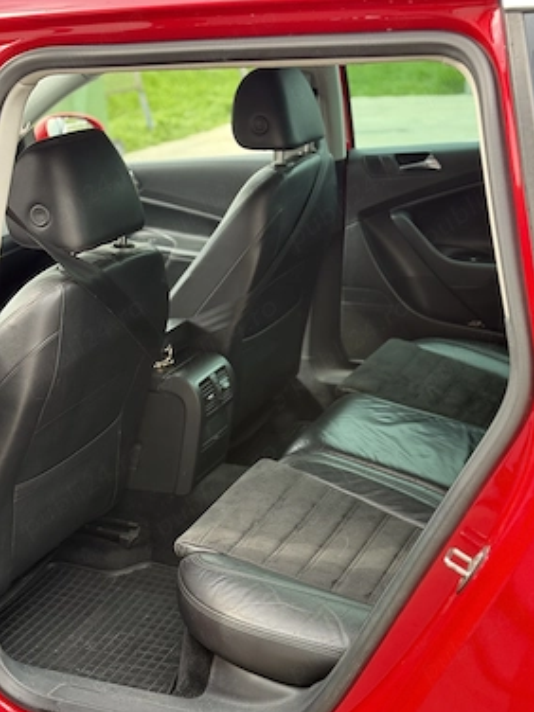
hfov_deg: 28.6
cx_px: 282
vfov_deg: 37.5
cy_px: 377
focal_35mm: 51
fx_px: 1049
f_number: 1.78
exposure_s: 1/110
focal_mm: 6.76
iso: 100
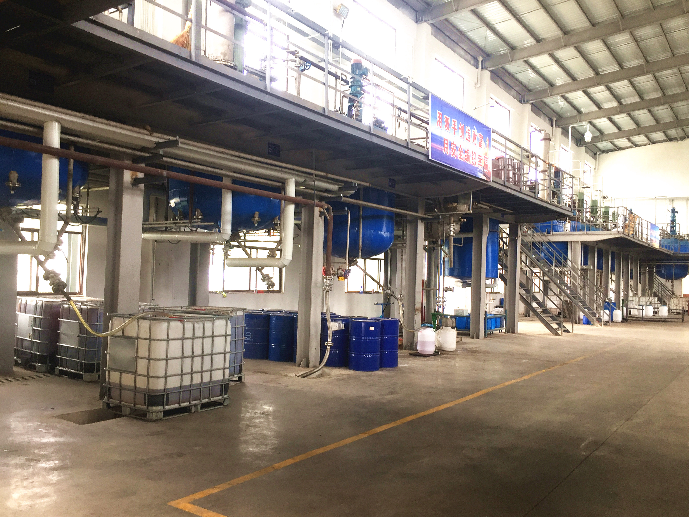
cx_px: 348
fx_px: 597
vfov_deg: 46.8
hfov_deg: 60.0
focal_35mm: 30
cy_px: 260
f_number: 2.2
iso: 32
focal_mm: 4.15
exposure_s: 1/50
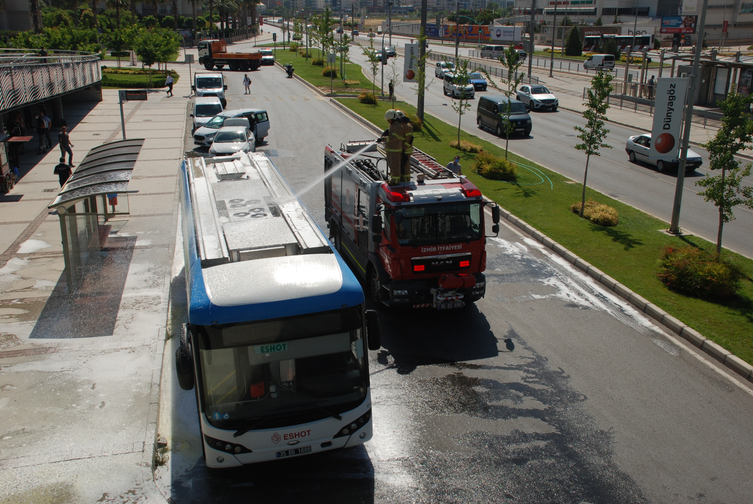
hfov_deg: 49.5
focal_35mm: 39
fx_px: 817
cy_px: 252
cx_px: 376
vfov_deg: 34.3
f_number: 9
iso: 100
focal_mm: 26
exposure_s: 1/320
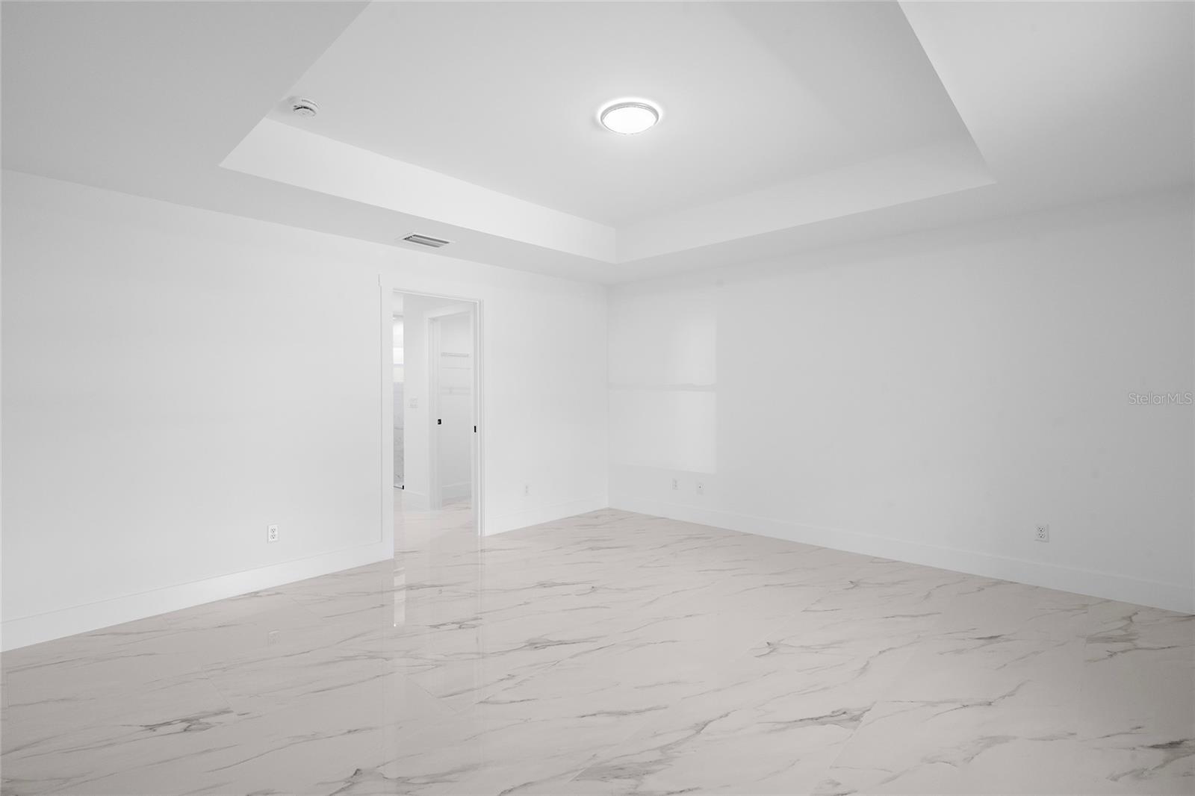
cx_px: 598
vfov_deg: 73.7
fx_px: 531
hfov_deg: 96.7
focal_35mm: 16
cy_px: 398
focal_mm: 16
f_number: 11
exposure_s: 1/30
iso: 160
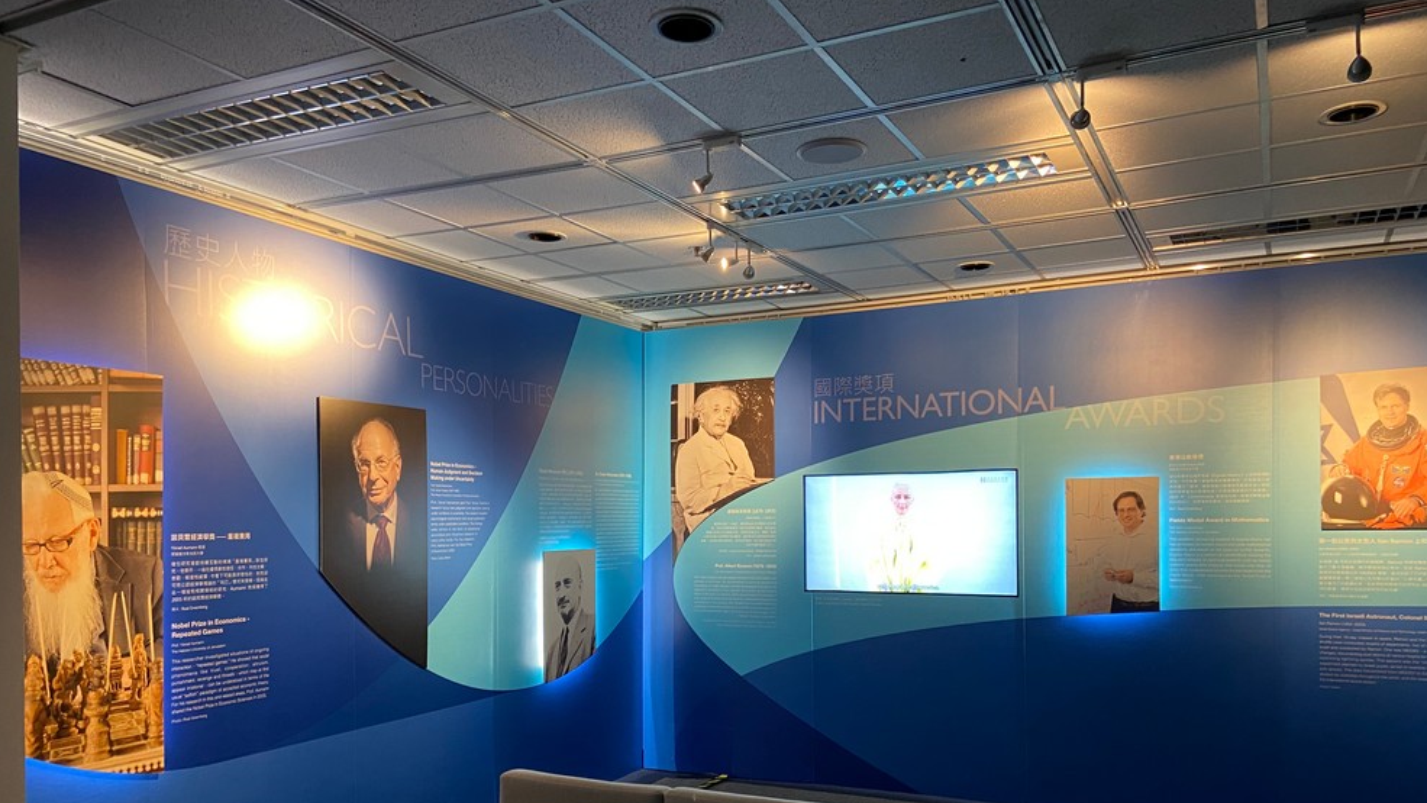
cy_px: 515
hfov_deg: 66.1
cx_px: 729
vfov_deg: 39.8
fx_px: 1097
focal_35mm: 29
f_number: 1.8
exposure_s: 1/50
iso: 320
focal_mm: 4.25
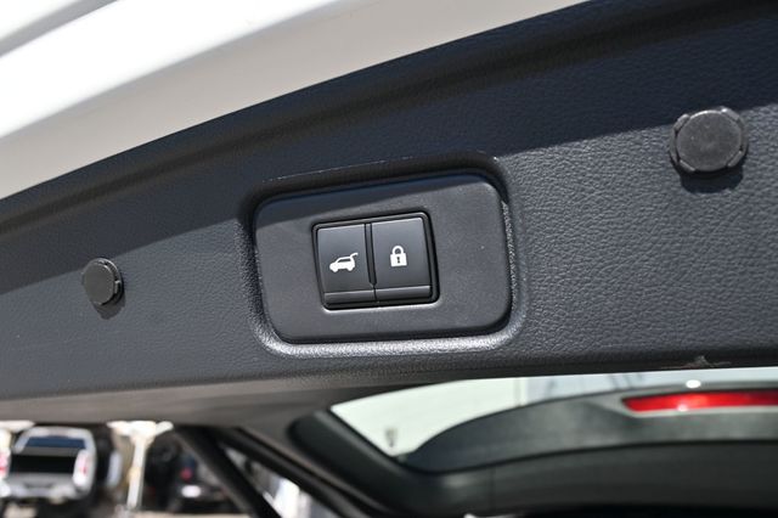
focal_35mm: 30
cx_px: 389
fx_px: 648
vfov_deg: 43.6
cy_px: 259
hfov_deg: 62.0
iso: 200
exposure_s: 1/250
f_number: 5.6
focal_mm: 20
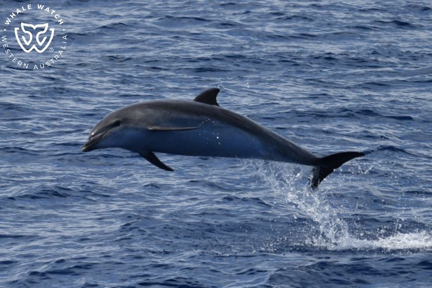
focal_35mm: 280
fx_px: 3359
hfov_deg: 7.4
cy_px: 144
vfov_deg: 4.9
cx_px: 216
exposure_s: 1/8000
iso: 800
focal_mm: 280
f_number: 5.6
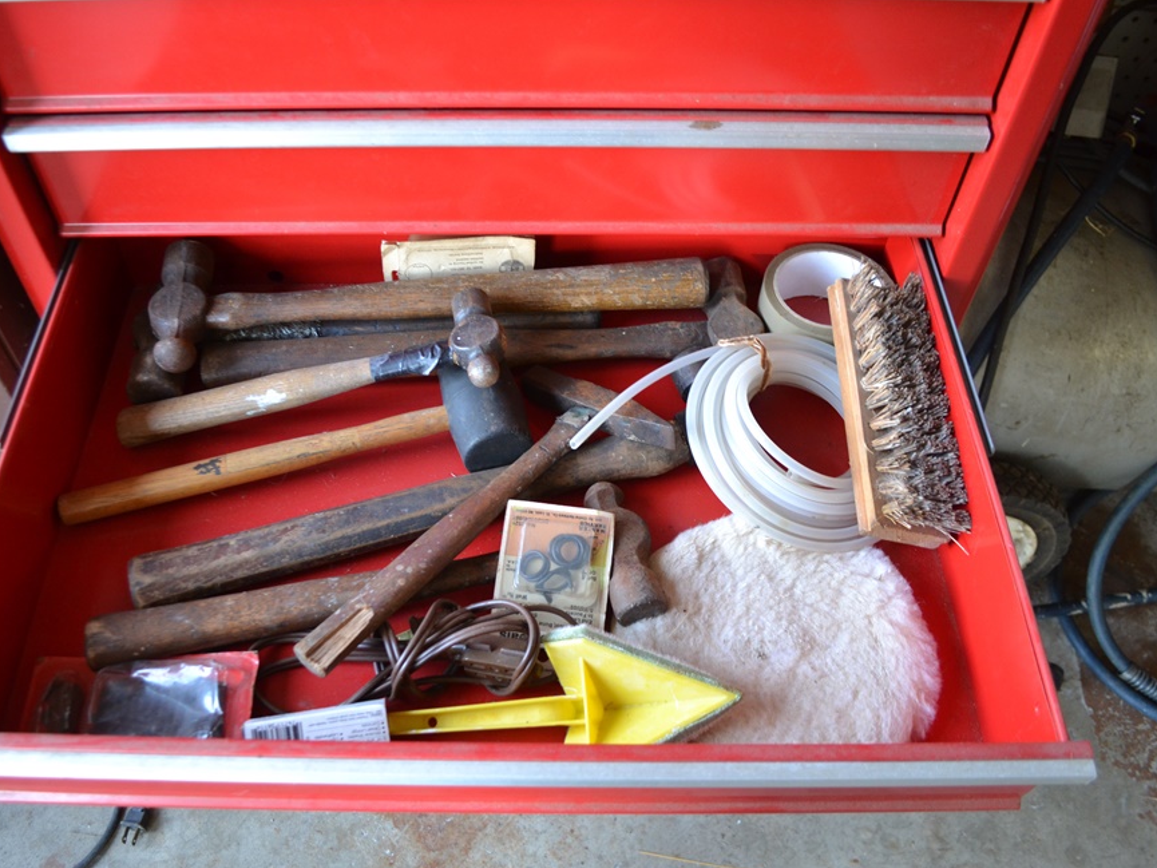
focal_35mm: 30
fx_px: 1003
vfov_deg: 46.8
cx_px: 534
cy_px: 439
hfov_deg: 59.9
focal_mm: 18
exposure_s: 1/30
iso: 800
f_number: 3.5
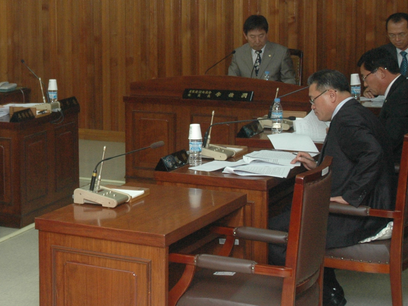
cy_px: 71
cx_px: -28
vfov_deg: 16.0
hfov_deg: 20.4
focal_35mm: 92
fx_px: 1086
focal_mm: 27
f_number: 5
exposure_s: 1/60
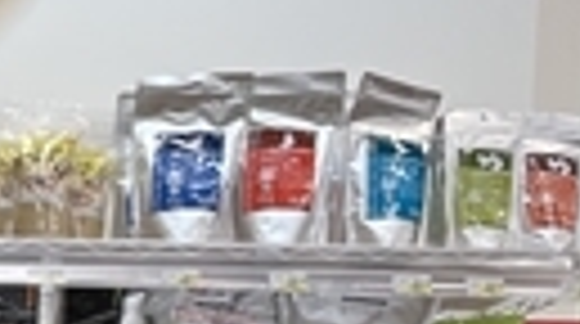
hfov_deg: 13.8
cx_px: -576
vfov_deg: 8.4
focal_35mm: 132
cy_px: 756
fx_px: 2026
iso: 80
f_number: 1.6
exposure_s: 1/100
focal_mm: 4.2
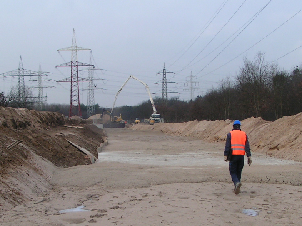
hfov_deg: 31.2
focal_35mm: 62
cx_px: 151
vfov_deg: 23.4
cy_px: 165
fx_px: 541
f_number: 5.6
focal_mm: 5.8
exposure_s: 1/100
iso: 50
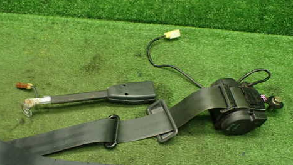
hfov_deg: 48.1
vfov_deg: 28.1
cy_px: 115
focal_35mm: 42
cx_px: 122
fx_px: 326
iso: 800
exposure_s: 1/100
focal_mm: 5.4
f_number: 2.3
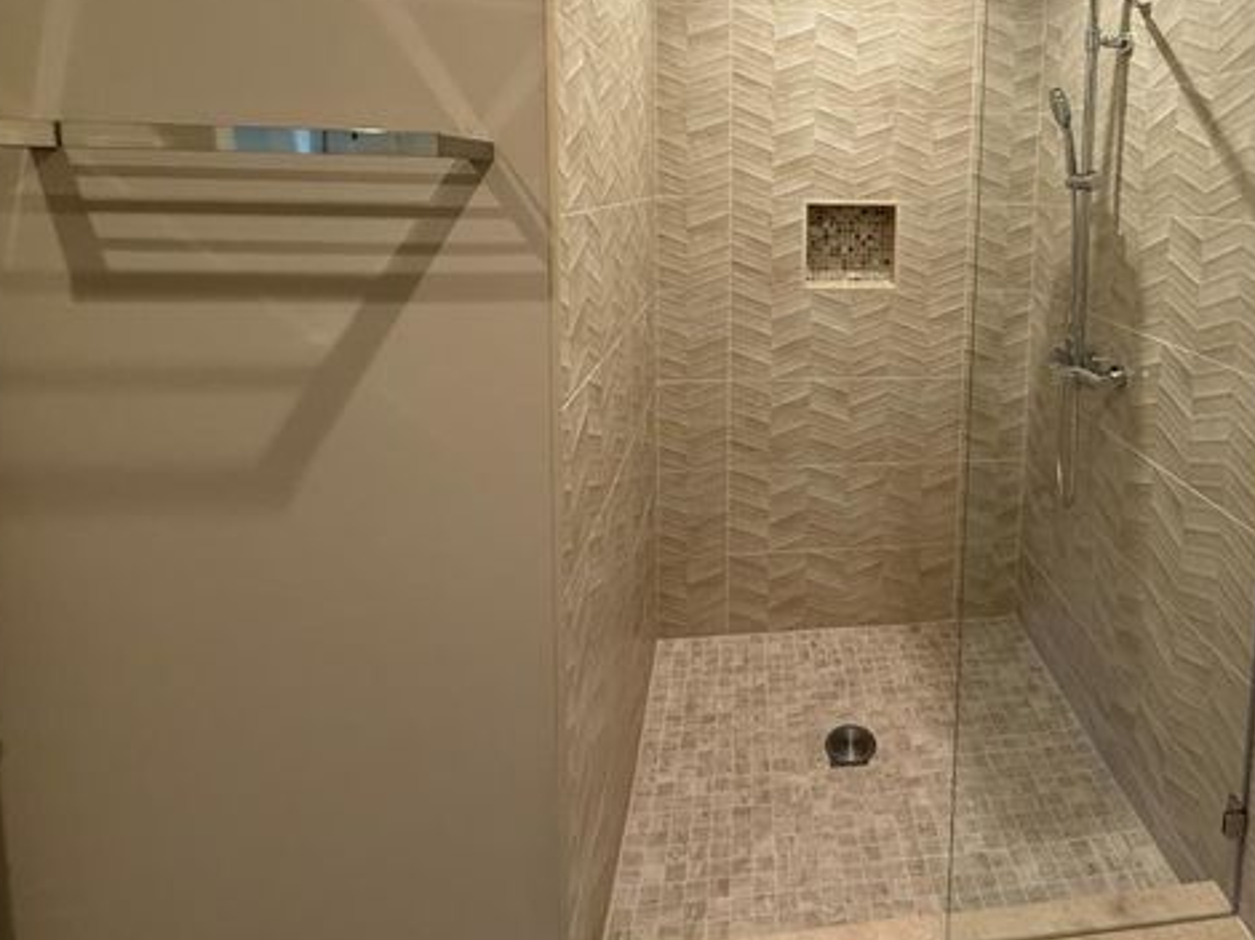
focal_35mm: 21
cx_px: 858
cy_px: 259
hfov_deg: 76.0
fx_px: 761
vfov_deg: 60.6
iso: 200
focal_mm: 2.22
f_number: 2.2
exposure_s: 1/60
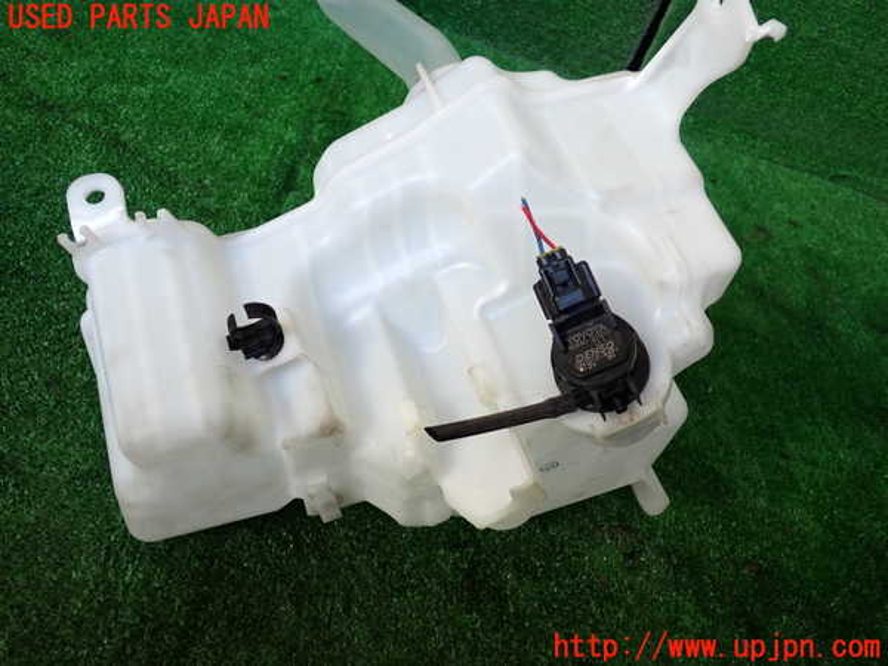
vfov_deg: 46.8
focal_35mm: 30
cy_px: 333
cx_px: 444
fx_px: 770
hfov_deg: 60.0
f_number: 2.3
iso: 200
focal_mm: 5.4
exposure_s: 1/125
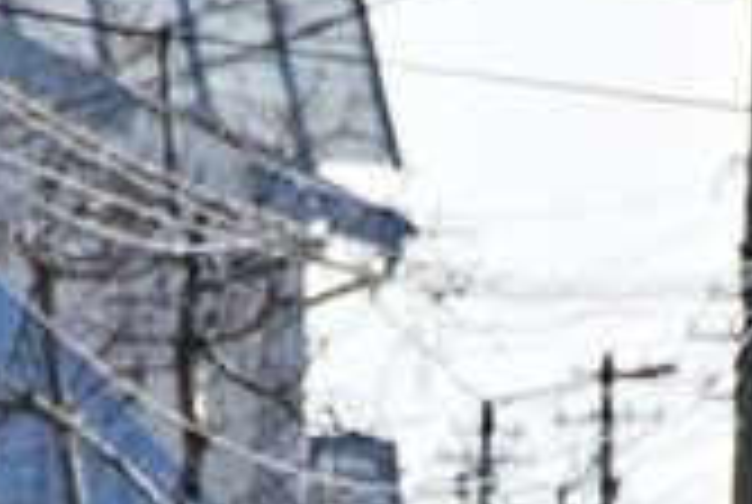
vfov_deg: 1.1
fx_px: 25613
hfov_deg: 1.7
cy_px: 994
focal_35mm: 1224
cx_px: 441
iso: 200
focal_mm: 170
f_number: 7.1
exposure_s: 1/640
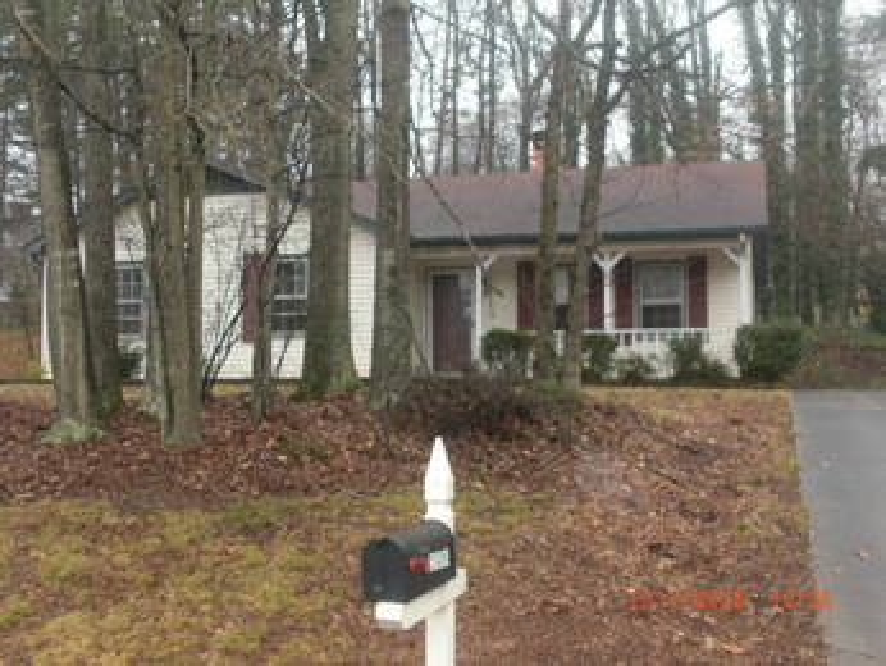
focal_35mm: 43
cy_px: 333
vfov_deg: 33.6
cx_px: 443
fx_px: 1101
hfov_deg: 43.8
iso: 100
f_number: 3.1
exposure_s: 1/100
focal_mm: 7.6
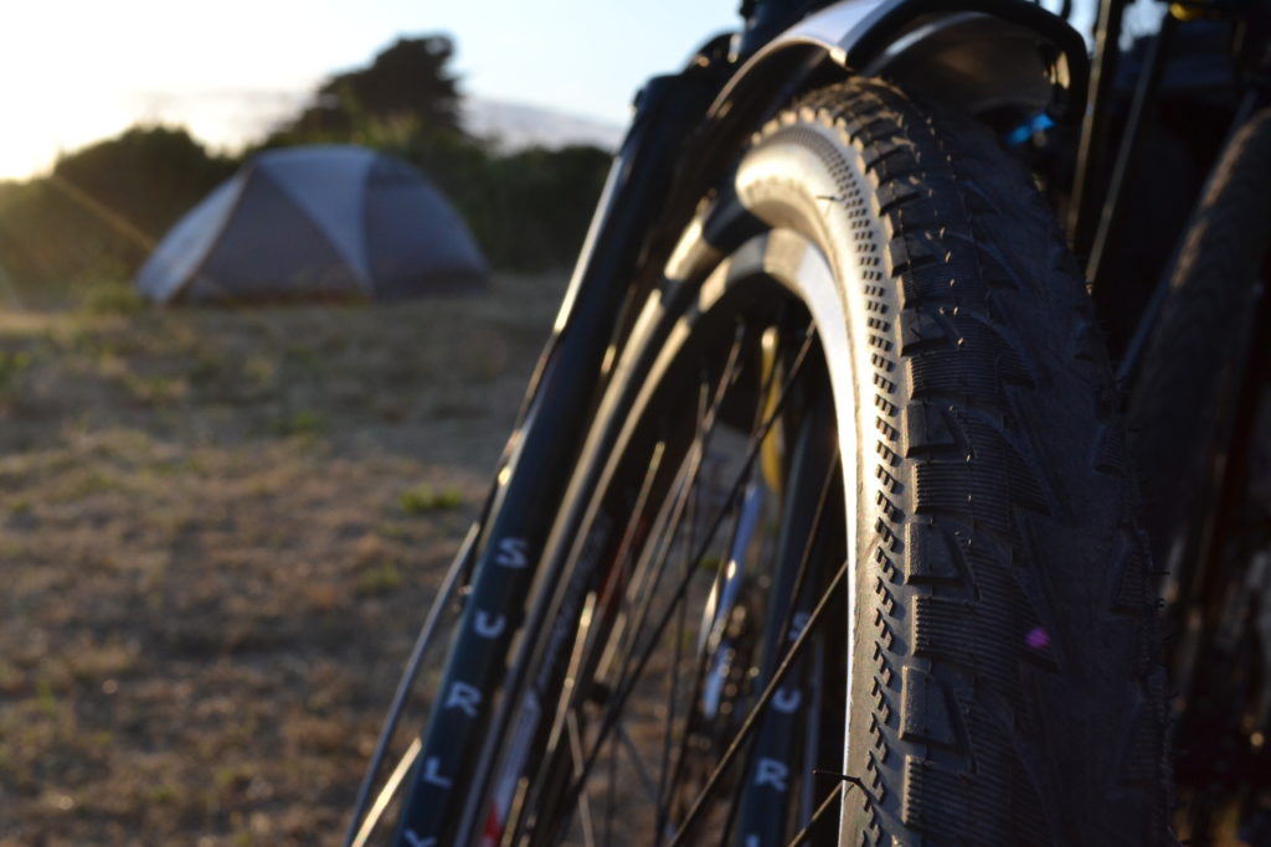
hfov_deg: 45.0
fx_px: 1536
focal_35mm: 44
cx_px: 636
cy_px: 424
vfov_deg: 30.9
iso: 400
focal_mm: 29
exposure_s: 1/250
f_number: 10
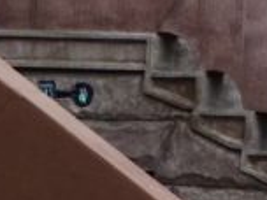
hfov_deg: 5.5
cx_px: 877
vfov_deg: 4.5
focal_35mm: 330
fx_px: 2545
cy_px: -106
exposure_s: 1/160
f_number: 9
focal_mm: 34
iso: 400
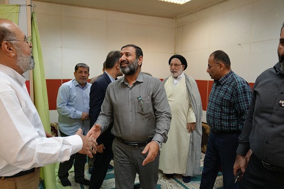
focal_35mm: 27
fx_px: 213
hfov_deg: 67.4
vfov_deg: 47.9
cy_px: 94
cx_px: 142
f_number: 4
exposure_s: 1/160
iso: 2500
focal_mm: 27
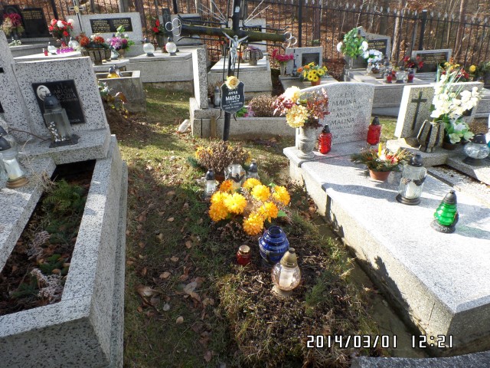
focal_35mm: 23
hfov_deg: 73.9
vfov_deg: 58.9
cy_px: 184
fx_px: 326
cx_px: 245
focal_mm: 4.1
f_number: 3.5
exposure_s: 1/250
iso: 100
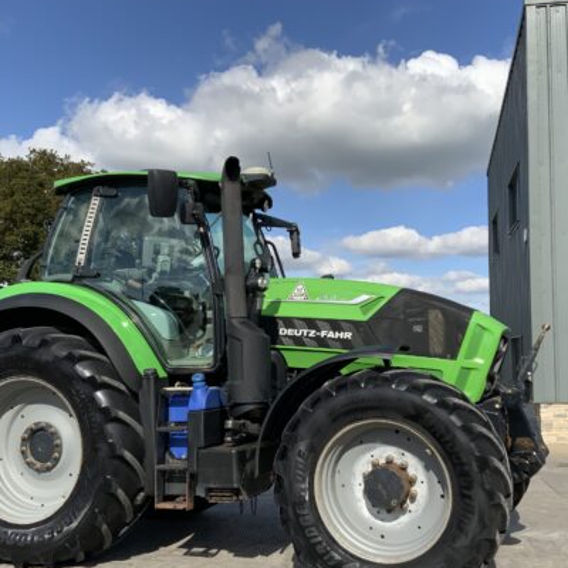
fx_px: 761
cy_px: 322
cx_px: 307
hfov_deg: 40.9
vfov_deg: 40.8
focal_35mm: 41
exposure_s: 1/2058
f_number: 1.8
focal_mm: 3
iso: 20
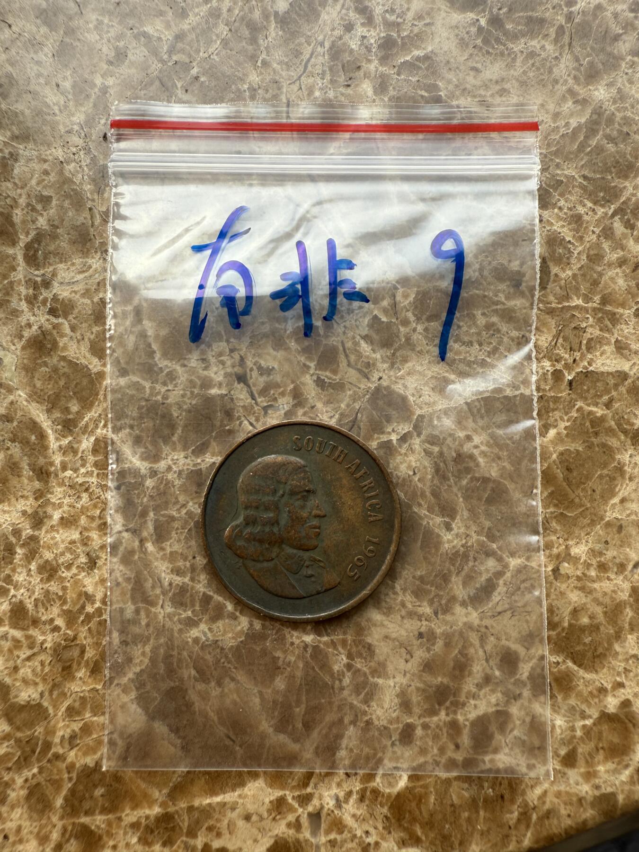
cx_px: 320
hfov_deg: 56.8
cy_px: 426
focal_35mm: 24
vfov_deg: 71.6
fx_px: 591
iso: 40
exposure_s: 1/154
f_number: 2.2
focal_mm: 2.22
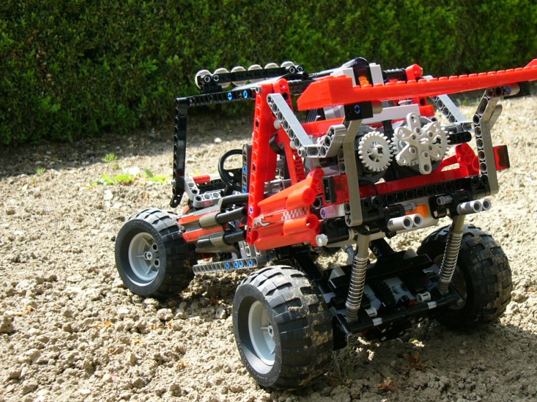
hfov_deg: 37.3
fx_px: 791
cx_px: 326
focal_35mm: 51
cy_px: 210
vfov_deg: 28.5
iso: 50
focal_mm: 6.5
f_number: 2.9
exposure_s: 1/250
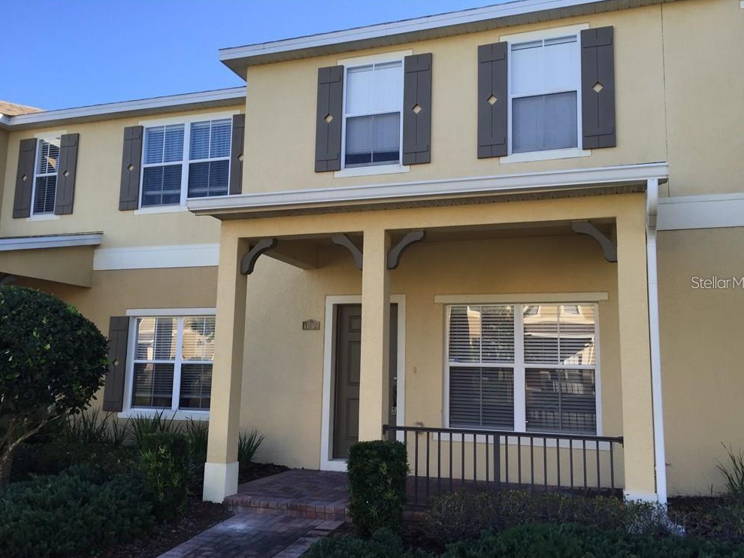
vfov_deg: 46.8
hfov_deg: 60.0
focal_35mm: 30
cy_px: 282
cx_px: 377
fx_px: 645
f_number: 2.2
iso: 32
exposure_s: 1/439
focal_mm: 4.15
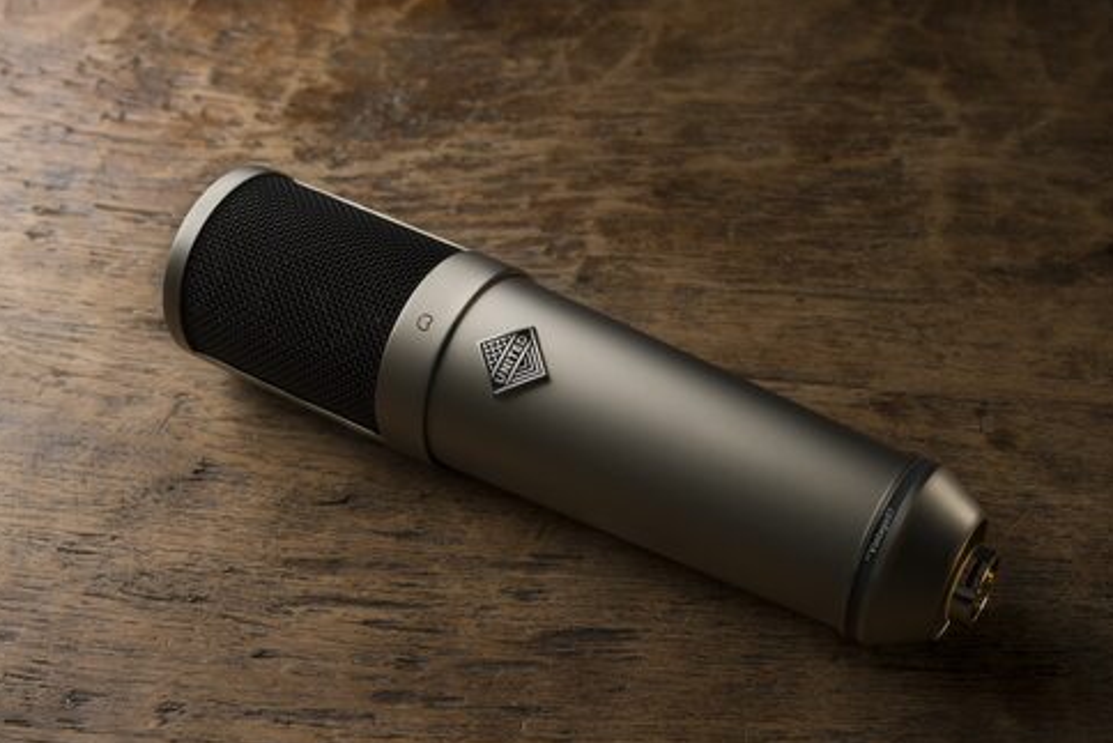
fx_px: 1639
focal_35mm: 53
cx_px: 605
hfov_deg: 37.5
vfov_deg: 25.5
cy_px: 430
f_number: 10
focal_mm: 45
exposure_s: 1/100
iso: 125
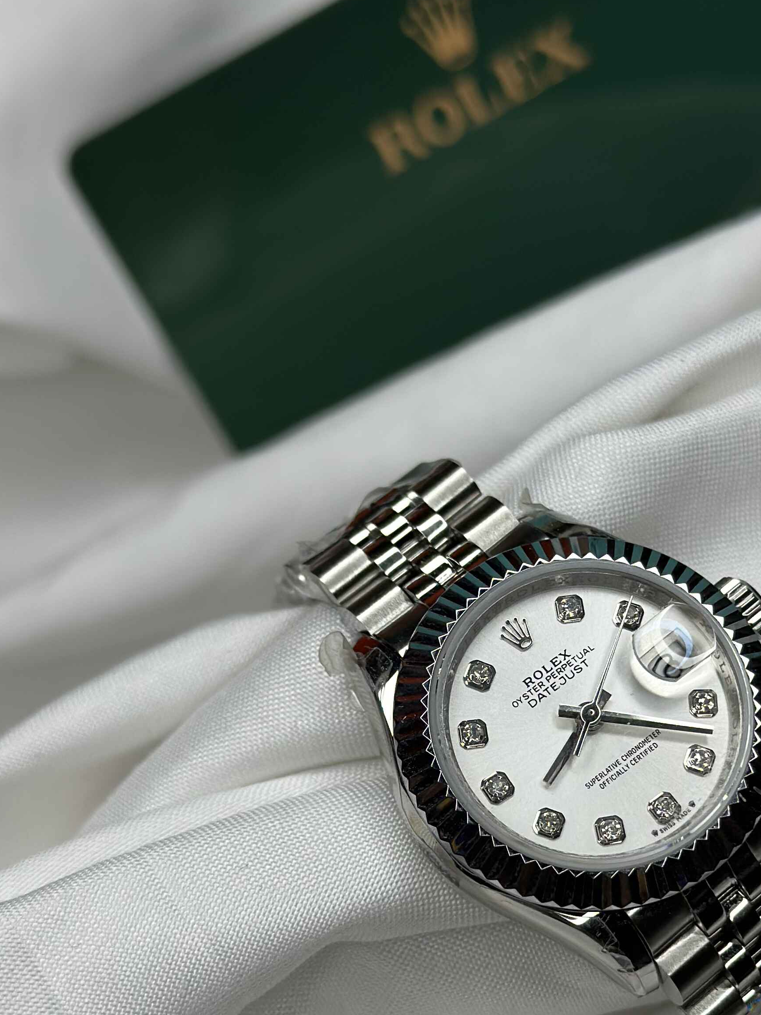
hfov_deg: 17.4
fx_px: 2462
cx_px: 608
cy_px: 691
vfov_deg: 23.2
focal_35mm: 84
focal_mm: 6.86
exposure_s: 1/911
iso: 80
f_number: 1.78
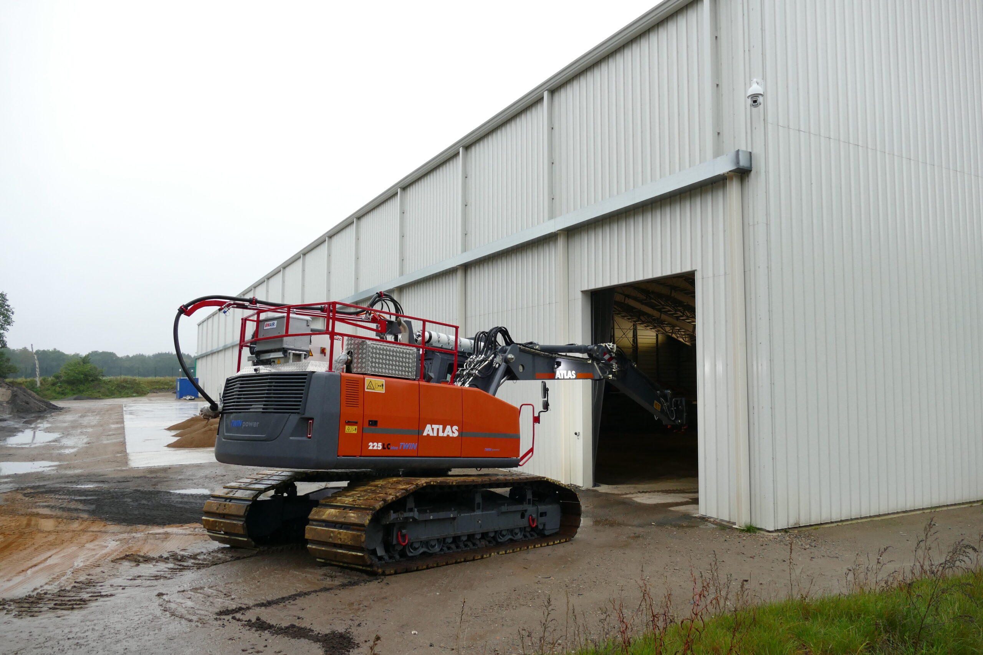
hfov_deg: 71.5
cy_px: 328
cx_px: 492
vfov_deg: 51.3
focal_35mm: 25
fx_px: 683
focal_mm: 9.12
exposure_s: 1/160
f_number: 2.8
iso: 400
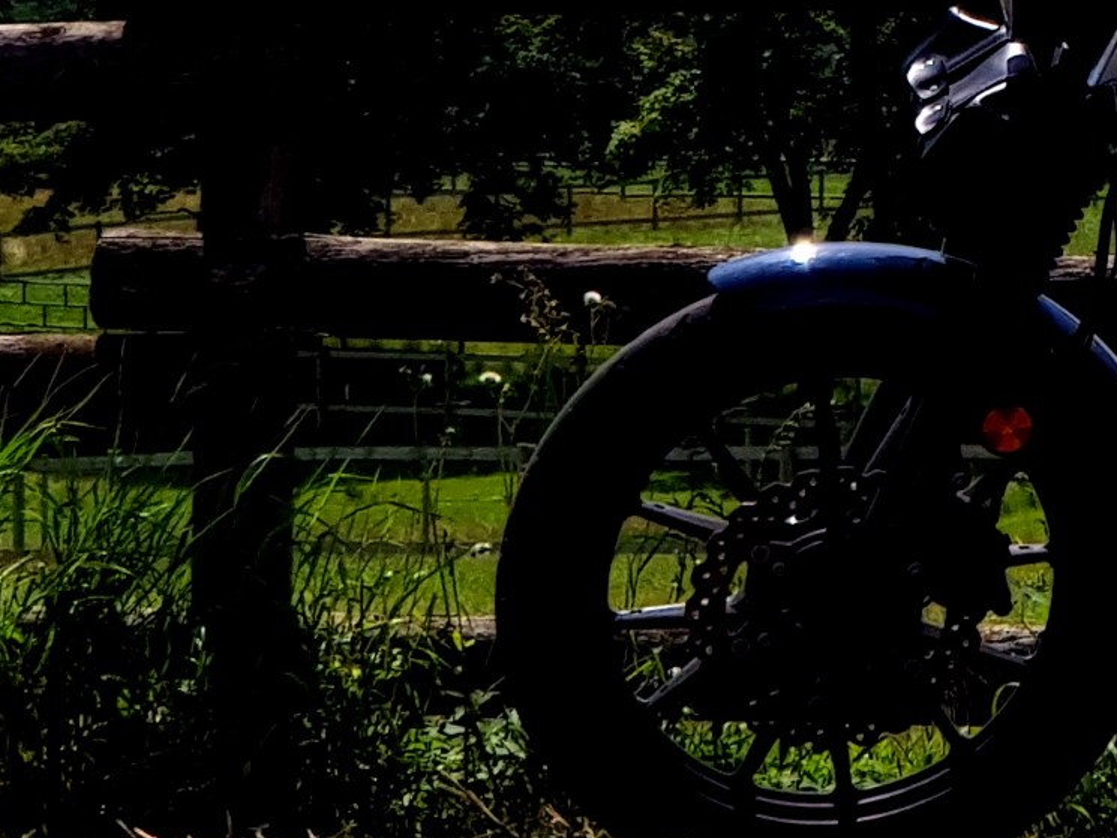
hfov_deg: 9.0
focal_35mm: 216
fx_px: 6971
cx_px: 1613
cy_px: -670
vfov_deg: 6.7
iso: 25
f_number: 2.4
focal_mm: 6
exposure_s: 1/1728
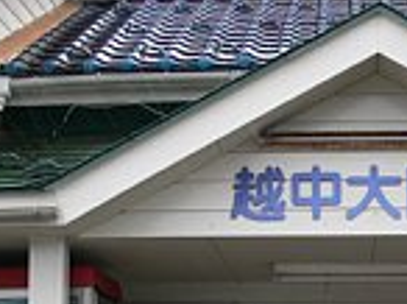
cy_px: 321
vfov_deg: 15.0
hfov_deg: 20.2
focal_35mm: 96
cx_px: 335
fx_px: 1127
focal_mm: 7.4
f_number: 3.2
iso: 80
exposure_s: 1/60
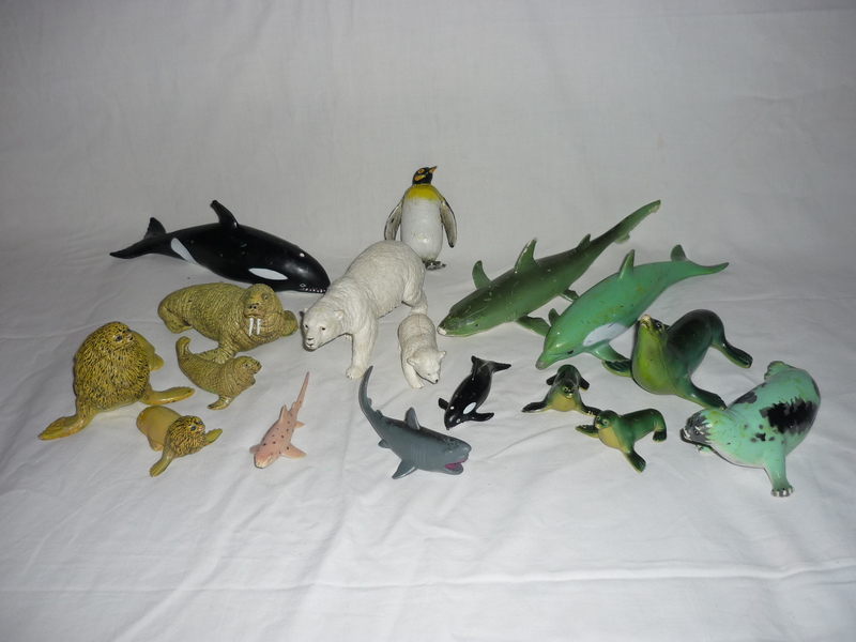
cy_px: 321
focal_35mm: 33
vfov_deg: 42.9
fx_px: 816
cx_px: 428
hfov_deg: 55.4
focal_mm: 5.5
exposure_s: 1/30
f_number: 2.8
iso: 100
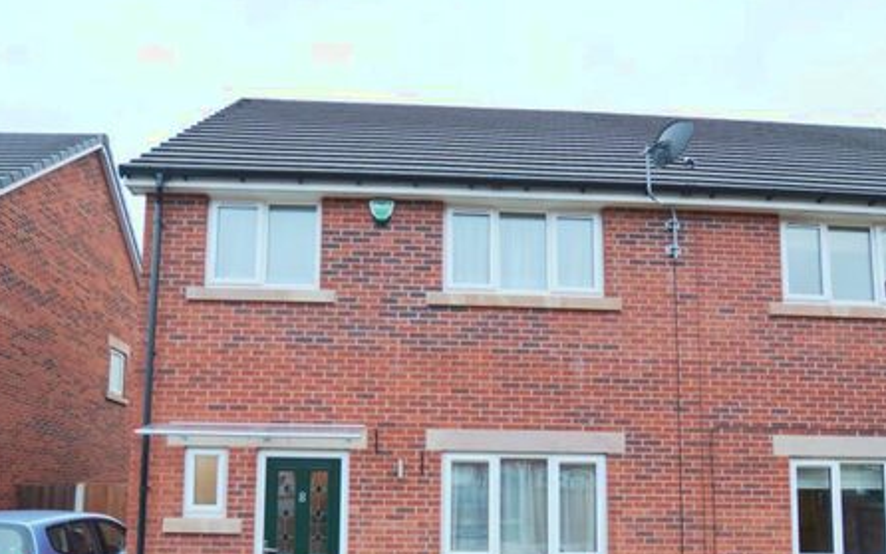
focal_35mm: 24
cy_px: 441
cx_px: 419
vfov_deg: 48.3
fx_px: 580
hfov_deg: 74.7
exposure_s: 1/125
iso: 160
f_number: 3.5
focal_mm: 10
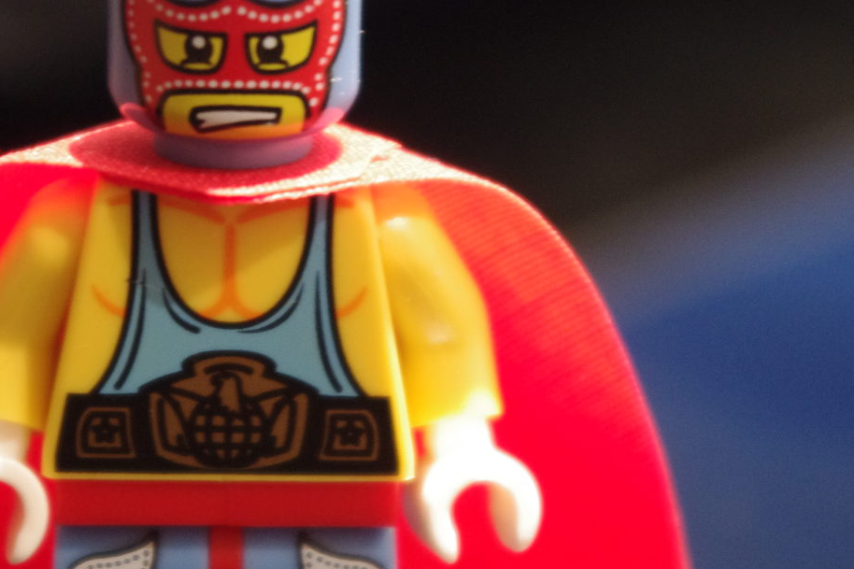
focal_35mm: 155
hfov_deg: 13.2
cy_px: 365
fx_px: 3676
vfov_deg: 8.8
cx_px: 221
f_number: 7.1
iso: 1600
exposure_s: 1/5
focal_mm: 55
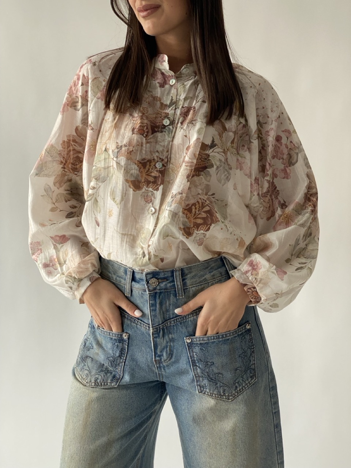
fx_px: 703
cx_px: 176
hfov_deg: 28.0
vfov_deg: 36.8
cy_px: 234
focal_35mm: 52
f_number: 2
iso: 100
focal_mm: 6
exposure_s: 1/100
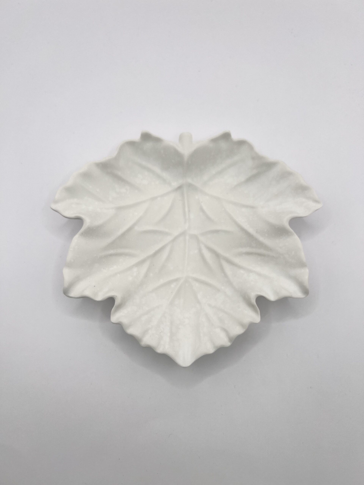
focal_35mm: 26
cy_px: 242
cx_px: 182
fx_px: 365
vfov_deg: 67.3
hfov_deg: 53.1
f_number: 1.5
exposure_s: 1/266
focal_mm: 5.7
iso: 40
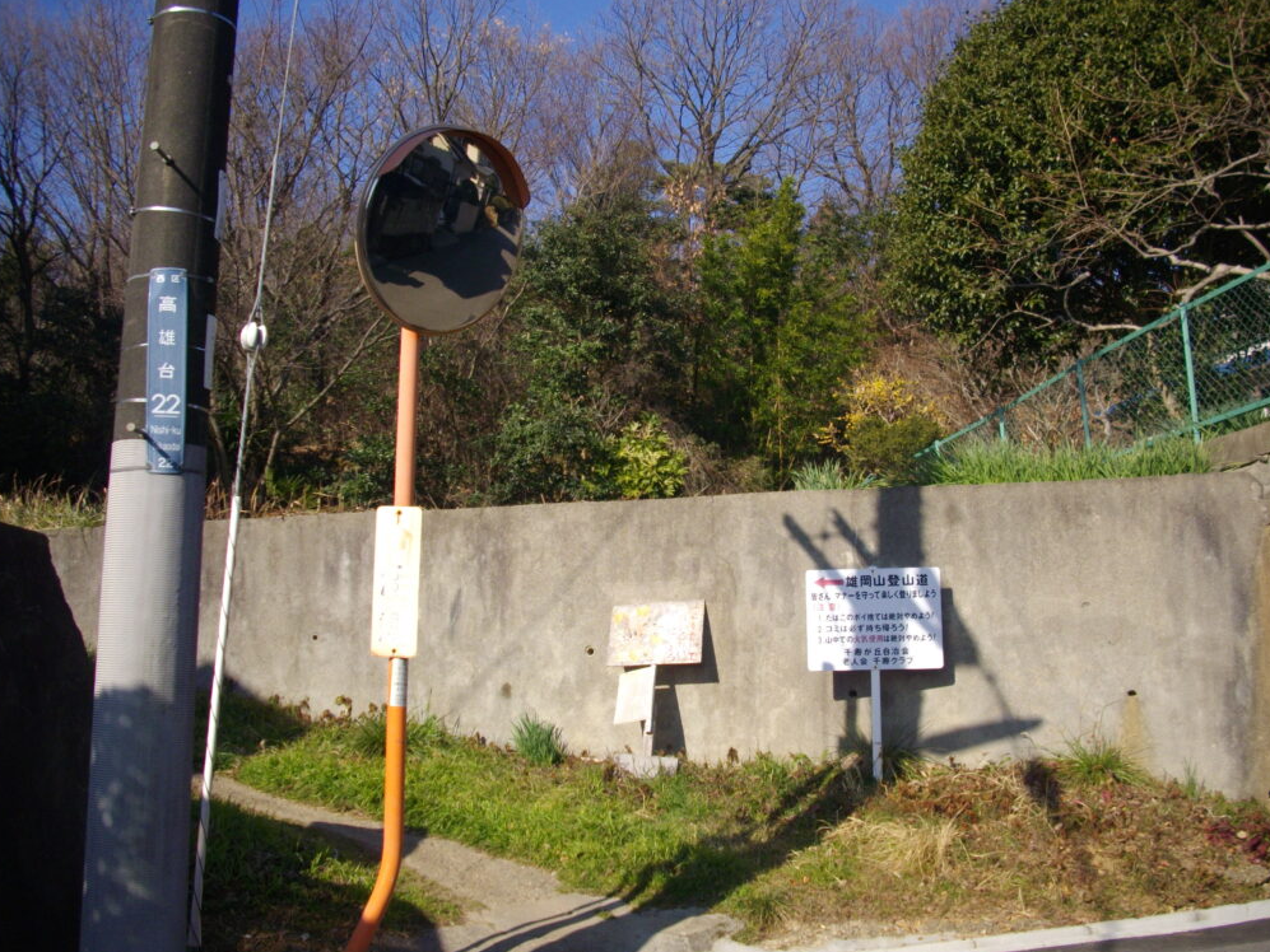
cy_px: 482
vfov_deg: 37.7
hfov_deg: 49.0
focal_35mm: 38
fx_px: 1394
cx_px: 633
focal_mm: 6.2
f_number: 5.6
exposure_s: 1/400
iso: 100
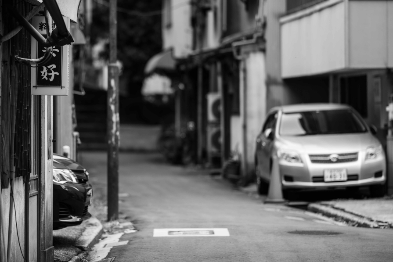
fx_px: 1976
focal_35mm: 181
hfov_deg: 11.3
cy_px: 97
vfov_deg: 7.6
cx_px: 141
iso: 100
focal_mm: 135
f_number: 1.8
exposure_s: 1/320
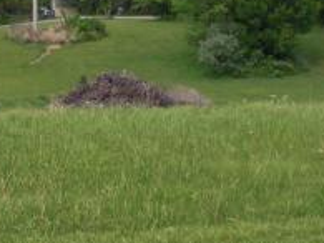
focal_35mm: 78
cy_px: 65
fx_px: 730
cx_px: 95
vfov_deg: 18.8
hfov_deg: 24.8
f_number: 5.6
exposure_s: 1/200
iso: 64
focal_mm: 6.3
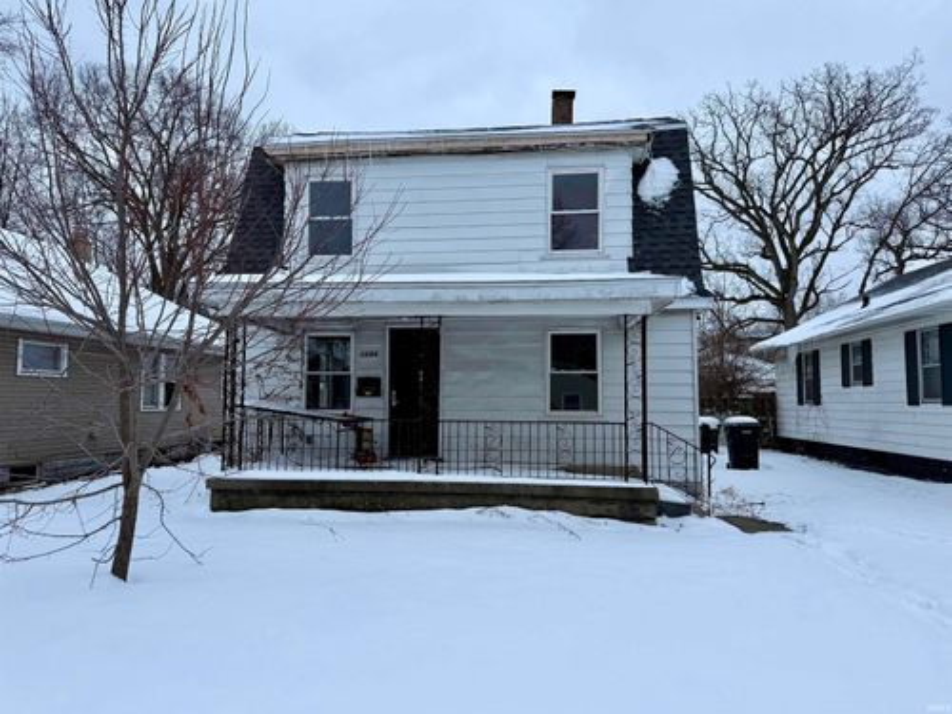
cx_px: 476
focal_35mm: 24
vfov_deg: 56.8
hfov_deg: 71.6
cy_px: 357
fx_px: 660
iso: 80
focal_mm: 6.76
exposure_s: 1/992
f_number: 1.78
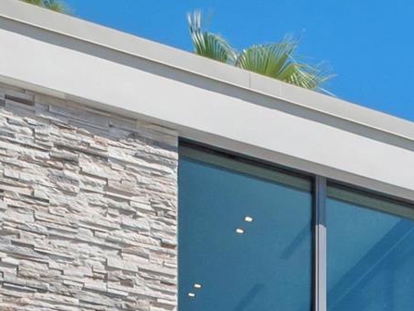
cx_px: 722
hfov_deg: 17.1
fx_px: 1148
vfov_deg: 11.9
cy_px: 784
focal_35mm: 96
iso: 200
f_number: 7.1
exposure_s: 1/500
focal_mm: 7
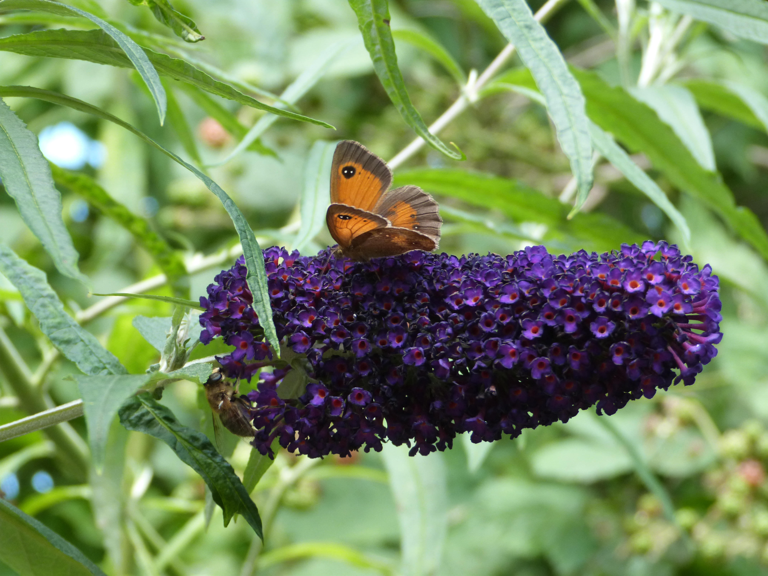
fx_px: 2463
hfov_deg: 17.7
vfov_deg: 13.3
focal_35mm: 111
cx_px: 384
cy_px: 288
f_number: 3.5
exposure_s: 1/100
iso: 200
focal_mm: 20.1
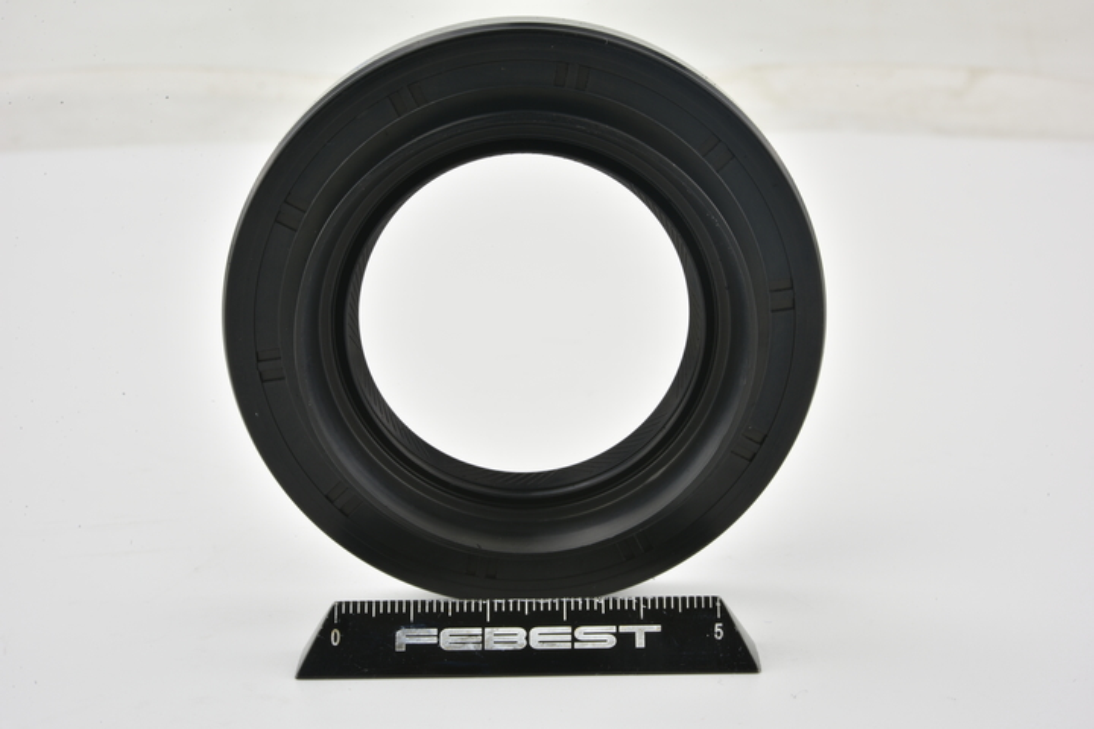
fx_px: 1823
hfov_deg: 33.4
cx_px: 547
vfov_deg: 22.6
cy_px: 364
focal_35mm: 60
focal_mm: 60
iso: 64
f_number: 29
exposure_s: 1/2.5
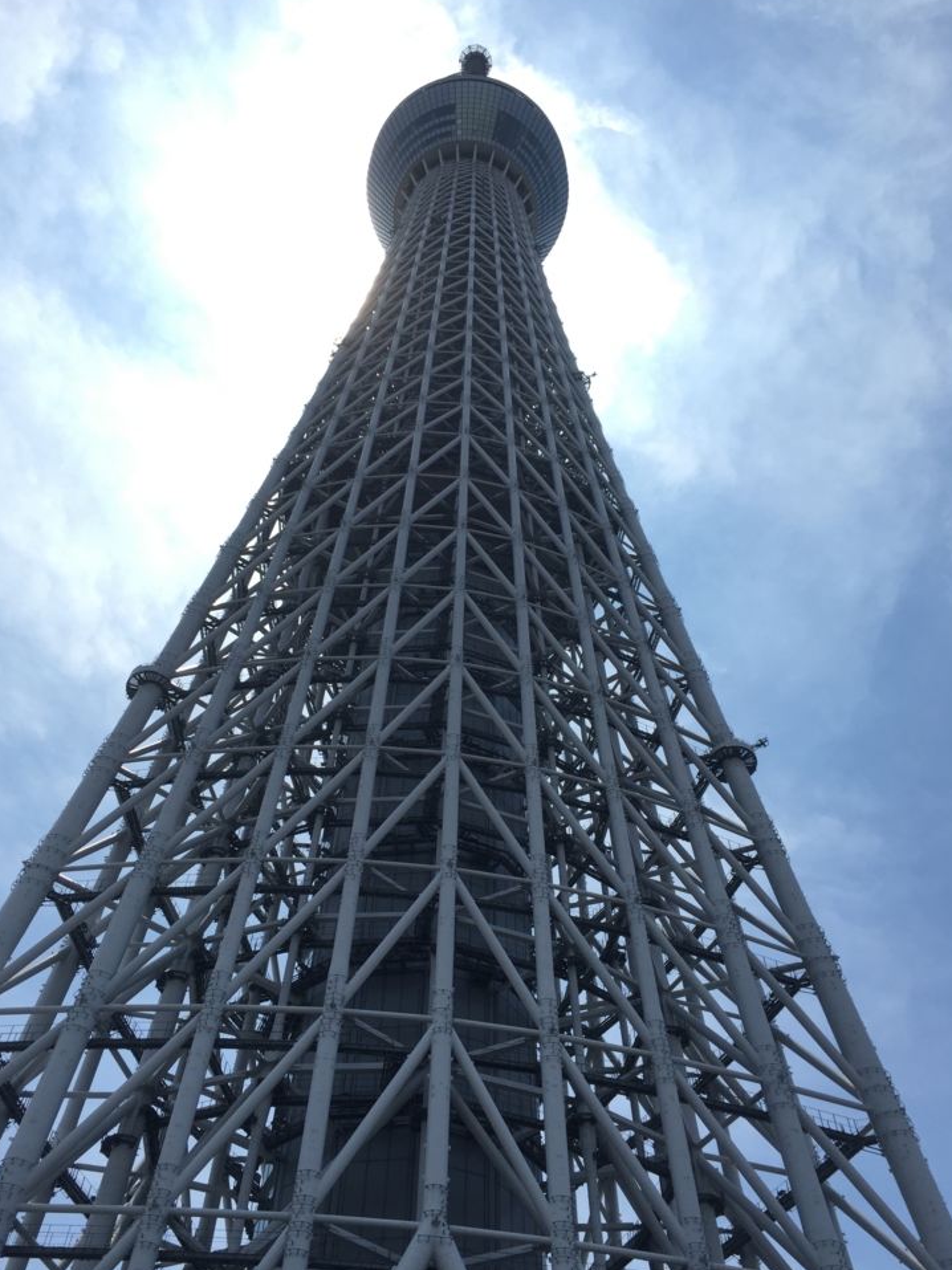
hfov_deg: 45.4
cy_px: 660
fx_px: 1137
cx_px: 461
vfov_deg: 58.3
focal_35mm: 31
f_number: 2.2
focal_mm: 4.15
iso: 32
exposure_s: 1/2825
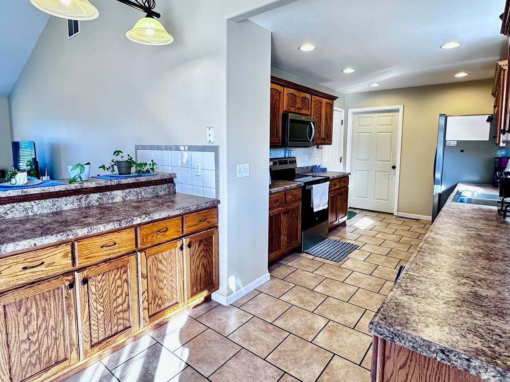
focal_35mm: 20
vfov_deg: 65.8
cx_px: 247
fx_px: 295
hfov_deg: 81.7
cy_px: 171
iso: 250
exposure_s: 1/120
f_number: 2.2
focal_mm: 2.22
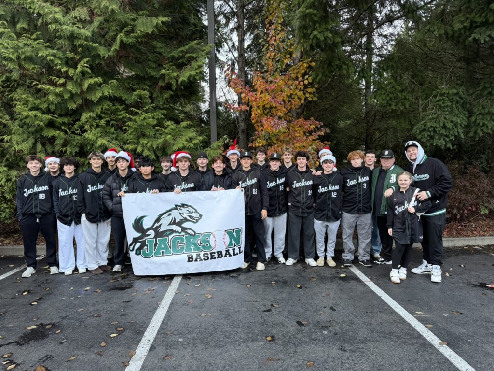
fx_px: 343
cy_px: 186
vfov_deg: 56.8
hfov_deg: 71.6
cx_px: 247
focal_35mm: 24
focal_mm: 6.76
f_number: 1.78
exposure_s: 1/66
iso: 200
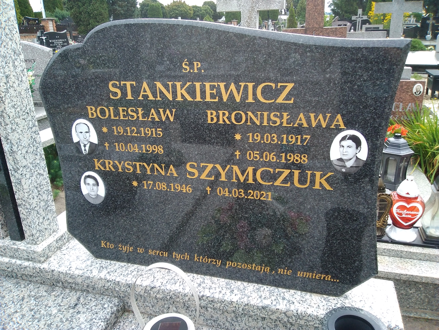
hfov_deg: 61.7
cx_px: 220
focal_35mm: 29
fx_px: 368
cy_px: 165
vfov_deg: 48.2
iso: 100
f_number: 2.4
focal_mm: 2.39
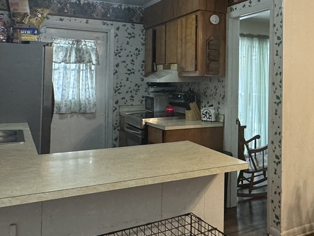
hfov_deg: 42.2
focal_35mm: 41
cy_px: 71
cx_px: 280
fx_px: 372
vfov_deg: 34.7
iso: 200
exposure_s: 1/60
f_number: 2.2
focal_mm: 2.22
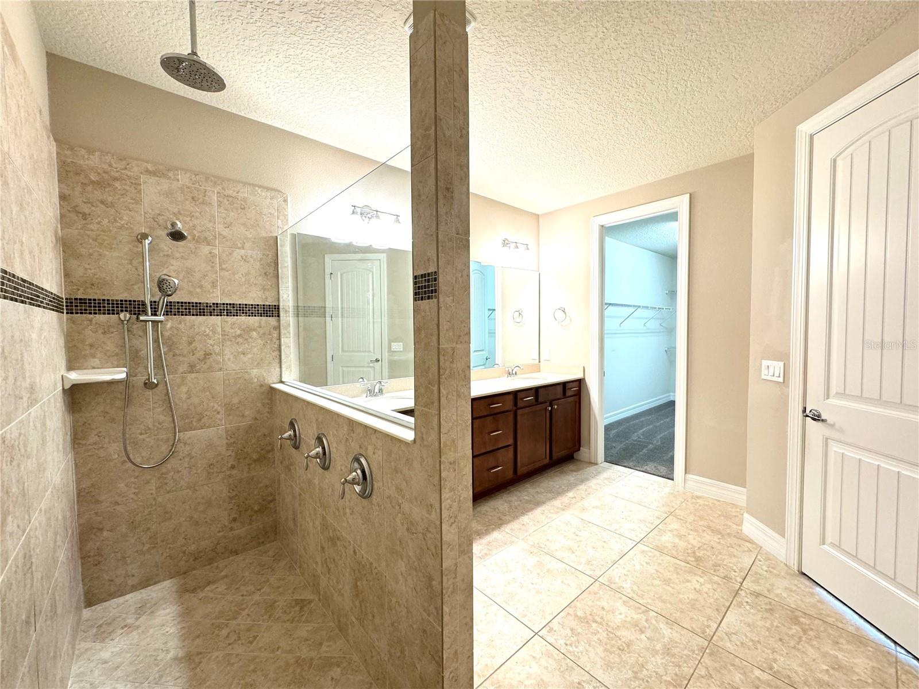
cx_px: 460
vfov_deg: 85.7
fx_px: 372
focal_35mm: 14
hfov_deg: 102.1
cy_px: 344
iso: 200
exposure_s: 1/60
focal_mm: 2.22
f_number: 2.2
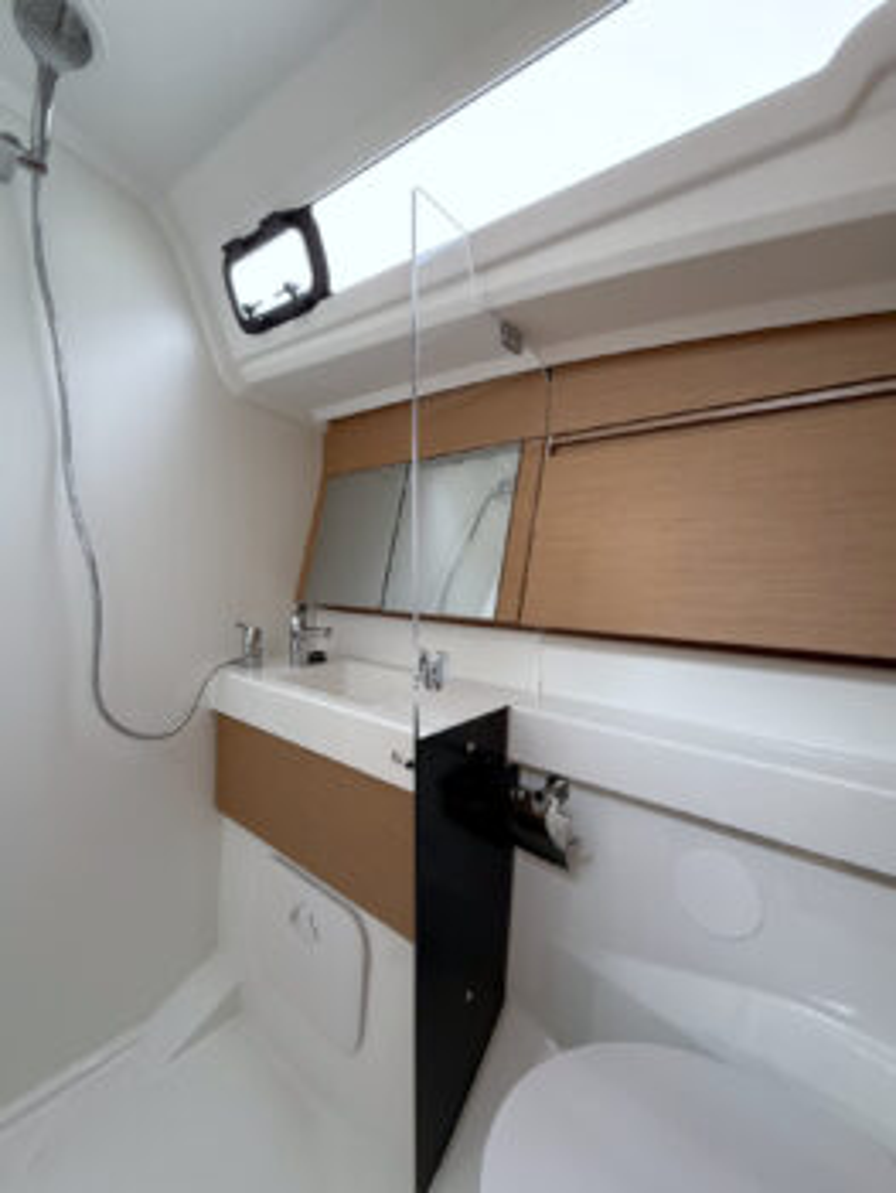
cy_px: 596
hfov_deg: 85.7
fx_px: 483
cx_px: 448
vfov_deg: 102.0
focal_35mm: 14
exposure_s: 1/99
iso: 160
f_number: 2.2
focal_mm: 2.2
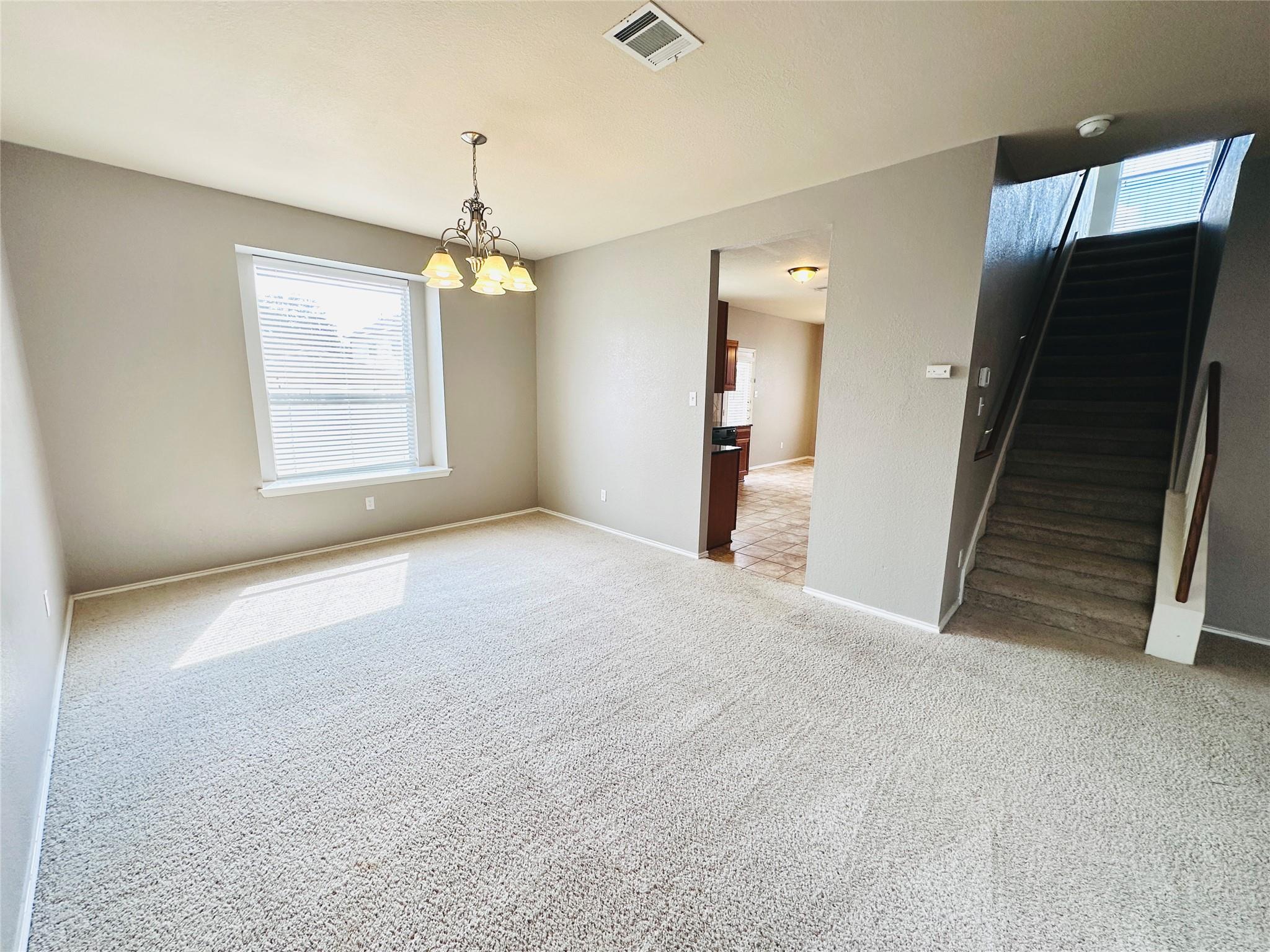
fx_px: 514
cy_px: 476
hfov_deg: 102.1
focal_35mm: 14
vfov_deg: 85.7
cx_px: 635
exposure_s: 1/120
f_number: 2.2
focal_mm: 2.22
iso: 80
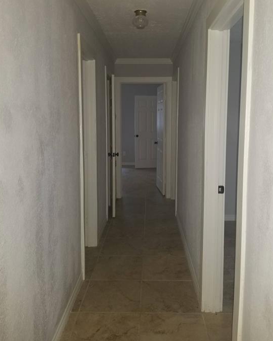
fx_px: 293
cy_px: 154
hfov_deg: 50.0
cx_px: 133
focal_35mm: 29
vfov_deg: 60.3
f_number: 1.7
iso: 125
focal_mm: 4.25
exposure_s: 1/15
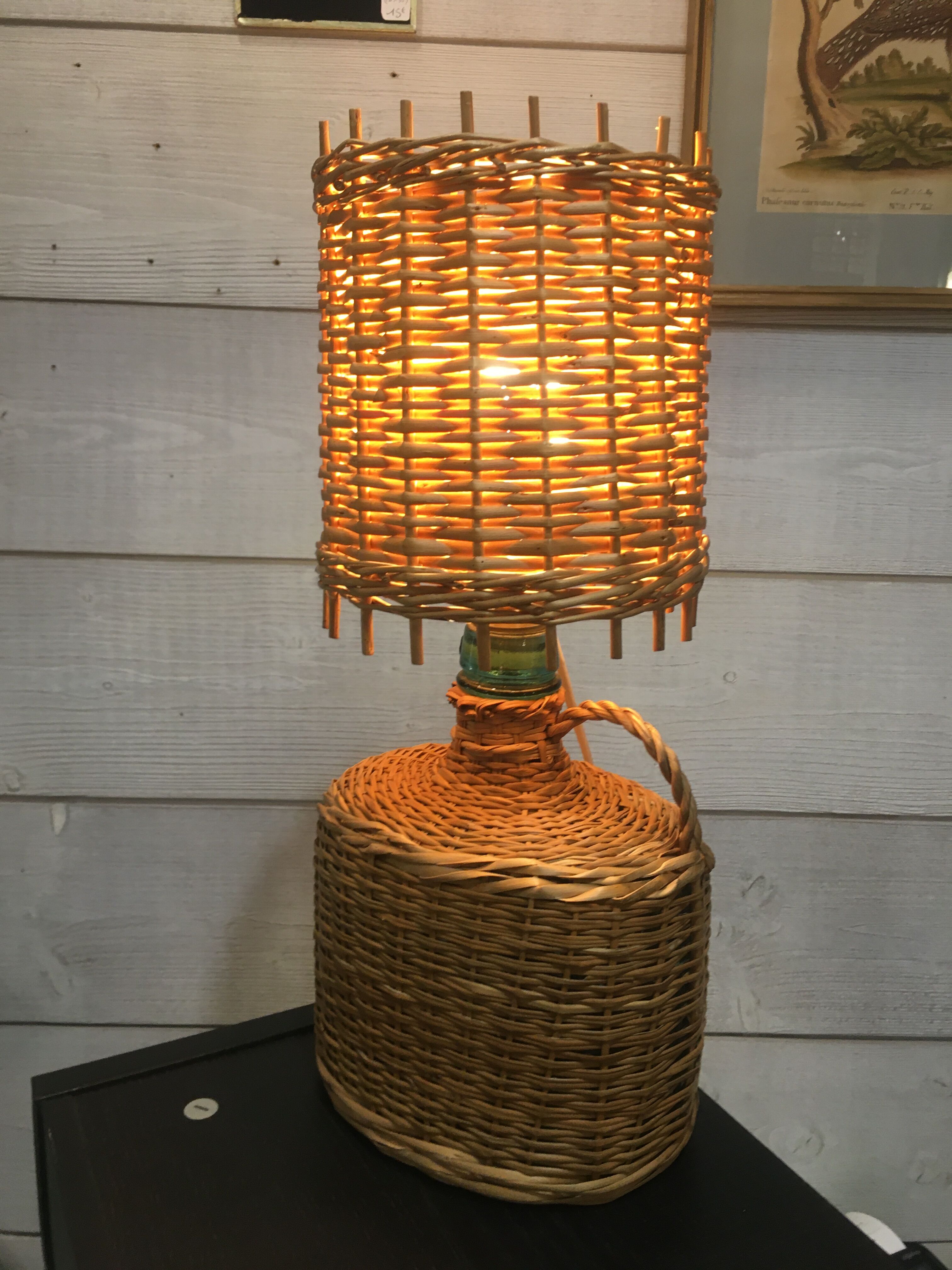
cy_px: 635
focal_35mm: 29
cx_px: 476
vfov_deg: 61.7
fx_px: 1063
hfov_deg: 48.2
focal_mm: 4.15
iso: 100
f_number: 2.2
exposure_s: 1/33
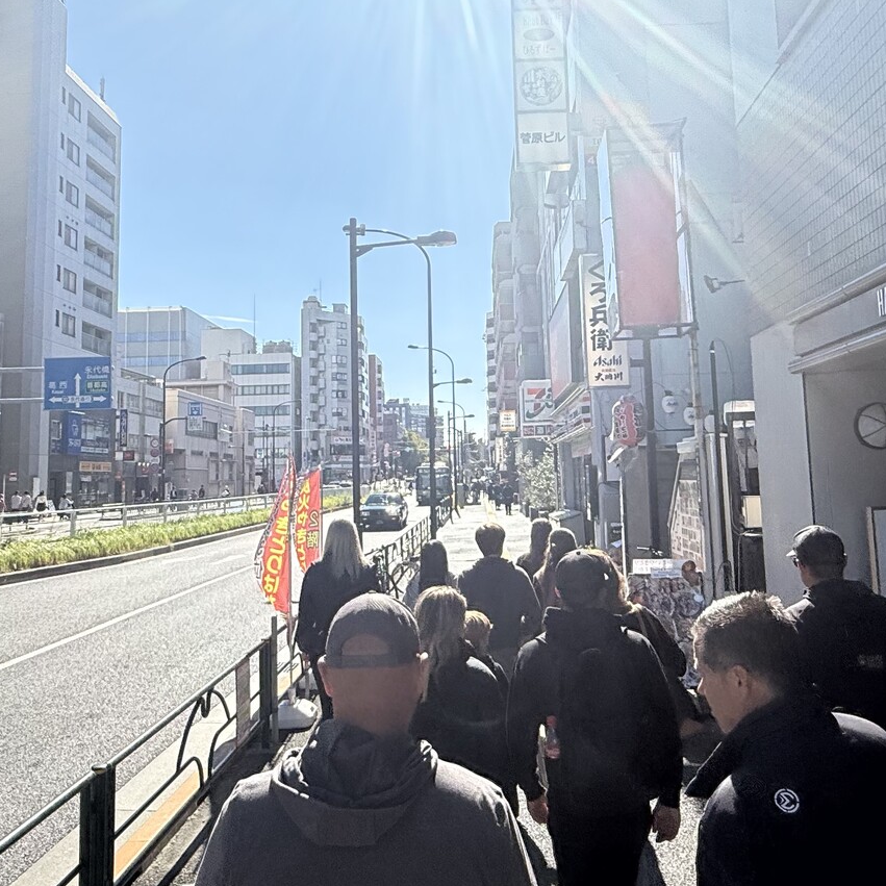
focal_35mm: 31
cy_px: 373
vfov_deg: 52.3
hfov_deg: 52.5
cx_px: 469
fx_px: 898
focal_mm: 2.22
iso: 50
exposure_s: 1/3460
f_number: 2.2
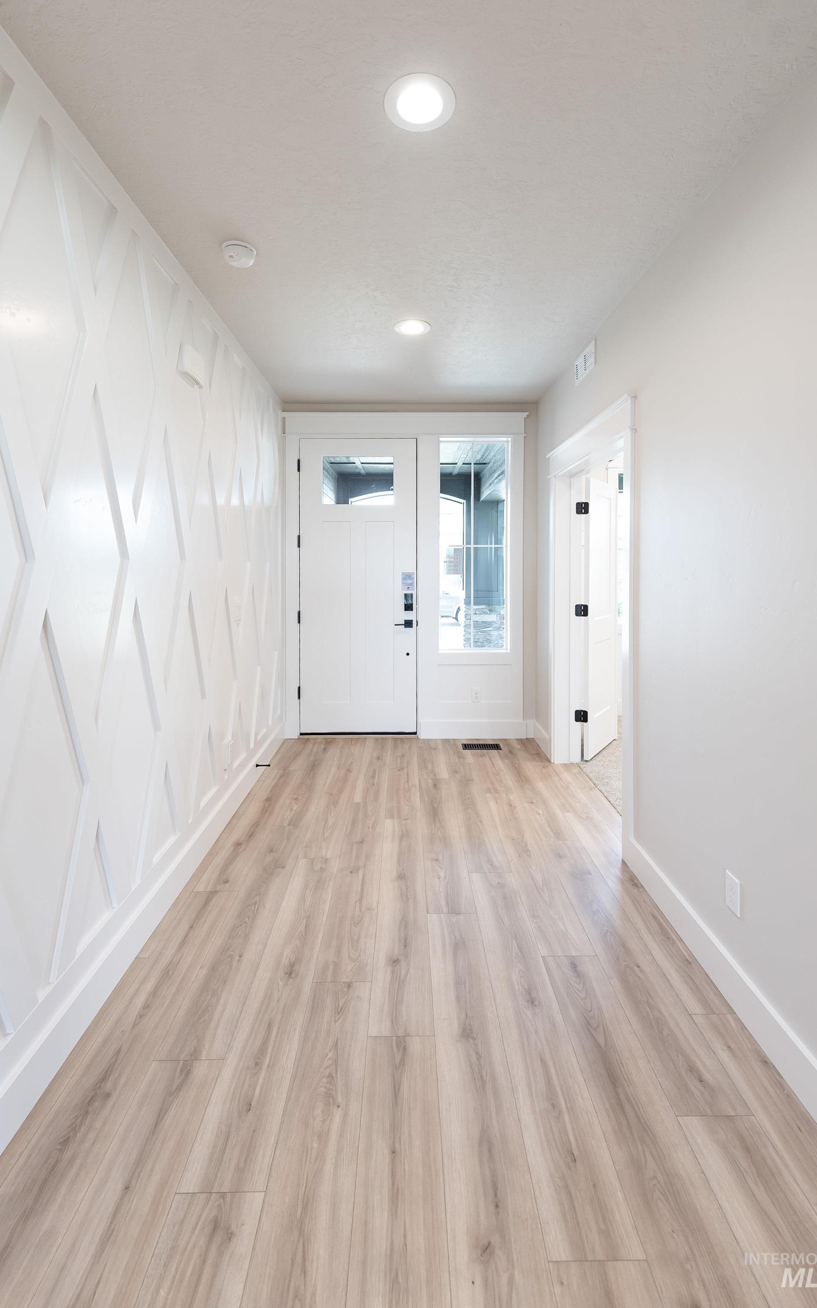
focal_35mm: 15
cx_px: 423
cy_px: 634
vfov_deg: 101.4
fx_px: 534
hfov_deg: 74.8
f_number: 4.5
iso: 800
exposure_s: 1/50
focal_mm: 14
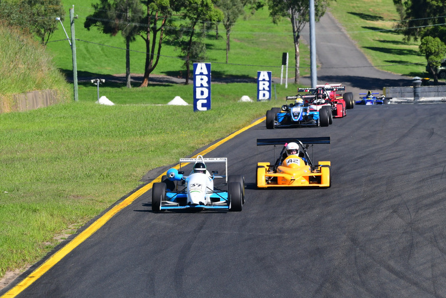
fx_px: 5205
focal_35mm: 420
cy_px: 149
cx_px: 223
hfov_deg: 4.9
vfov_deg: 3.3
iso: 500
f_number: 11
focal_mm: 280
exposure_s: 1/640
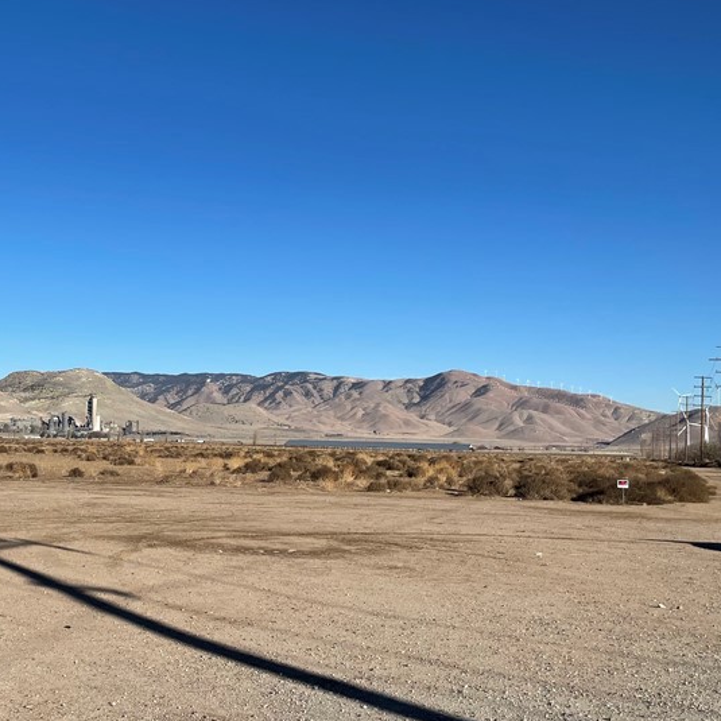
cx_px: 117
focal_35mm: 44
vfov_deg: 38.3
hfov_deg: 36.7
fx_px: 1037
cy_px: 379
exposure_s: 1/5291
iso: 32
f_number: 1.6
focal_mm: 4.2
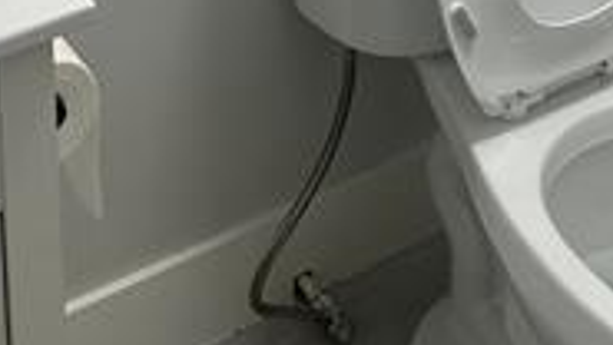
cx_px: 381
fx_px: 1381
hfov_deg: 25.0
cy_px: -511
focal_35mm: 85
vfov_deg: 11.5
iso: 100
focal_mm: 6.86
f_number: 1.78
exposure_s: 1/121
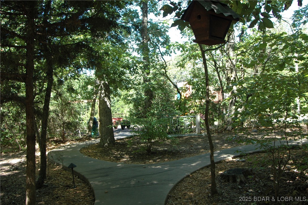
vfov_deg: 36.8
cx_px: 154
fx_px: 308
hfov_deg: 53.2
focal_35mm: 36
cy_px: 102
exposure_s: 1/125
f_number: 5.6
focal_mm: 24
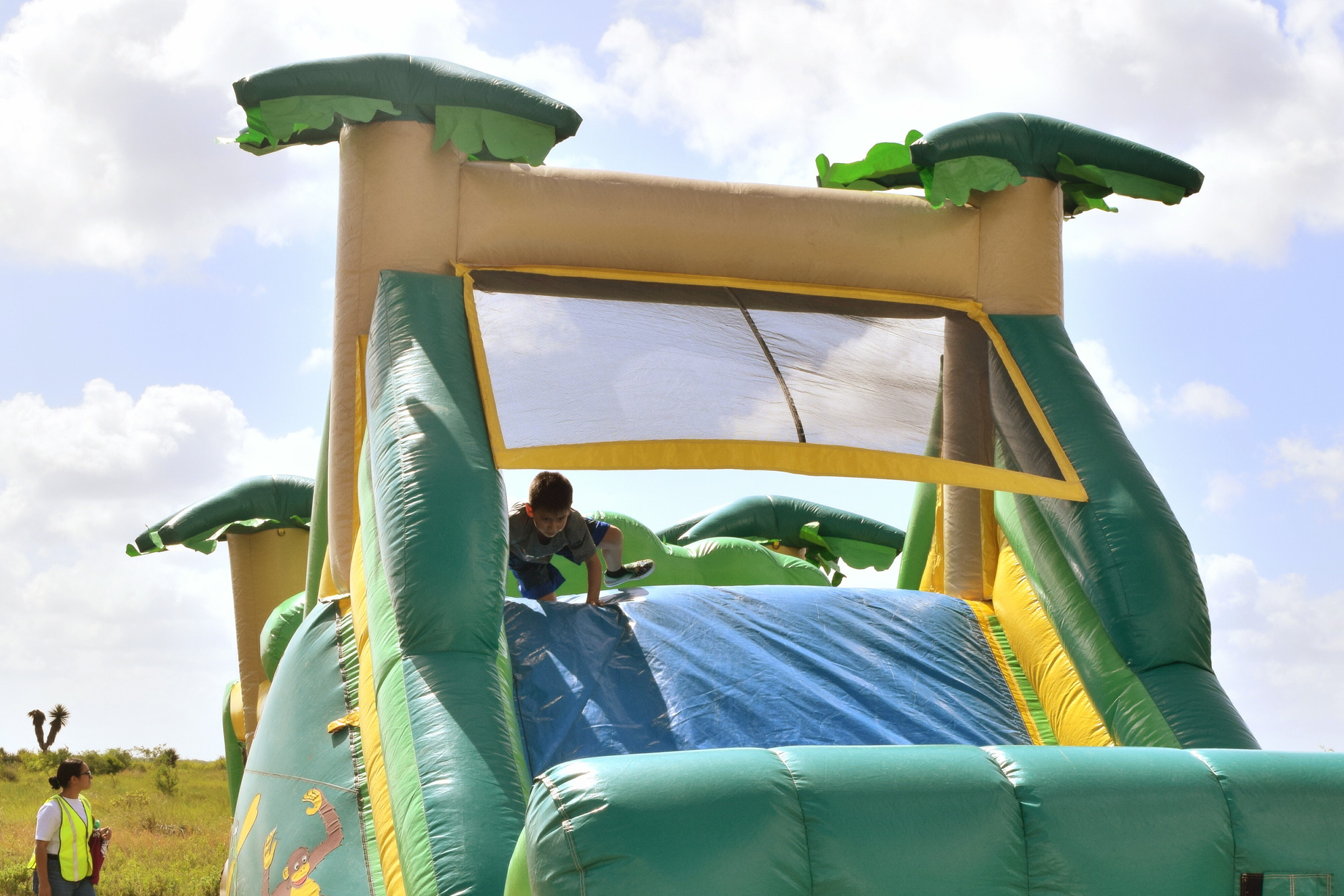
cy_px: 653
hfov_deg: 29.5
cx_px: 862
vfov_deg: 19.9
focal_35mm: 68
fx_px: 2539
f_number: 10
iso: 200
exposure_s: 1/400
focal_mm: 30
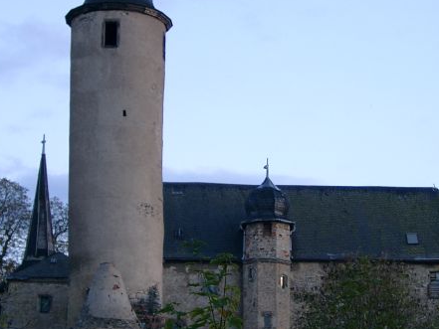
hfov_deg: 17.0
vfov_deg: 12.8
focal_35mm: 116
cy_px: 180
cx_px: 257
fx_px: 1472
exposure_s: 1/51.9
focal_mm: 13.35
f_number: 2
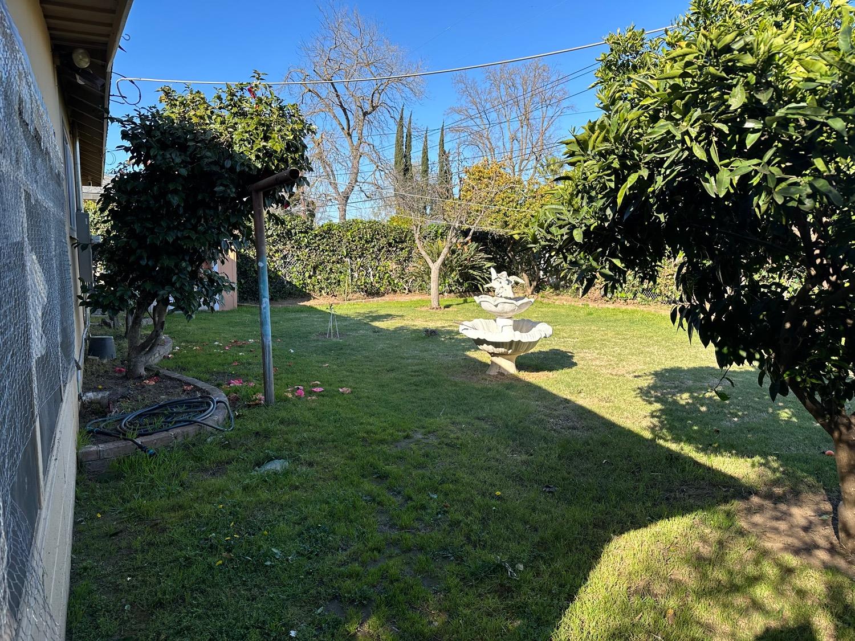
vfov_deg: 56.8
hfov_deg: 71.6
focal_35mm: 24
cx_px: 428
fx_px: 593
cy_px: 320
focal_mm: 6.86
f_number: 1.78
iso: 80
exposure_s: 1/1495
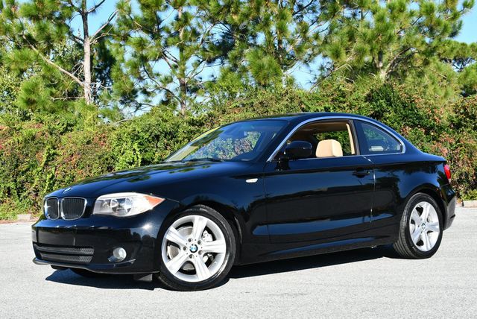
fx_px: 769
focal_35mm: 58
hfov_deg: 34.5
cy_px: 160
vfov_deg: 23.4
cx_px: 238
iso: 140
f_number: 8
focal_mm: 29
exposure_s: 1/250
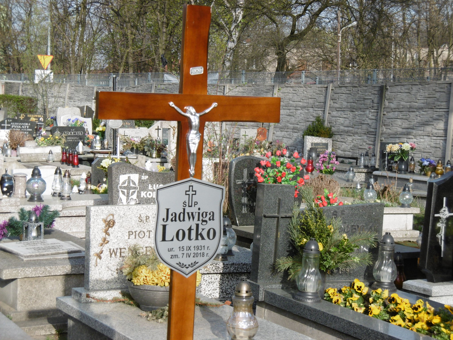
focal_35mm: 90
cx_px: 226
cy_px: 170
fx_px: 1178
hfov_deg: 21.8
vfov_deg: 16.4
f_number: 4.7
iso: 100
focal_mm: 16.2
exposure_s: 1/320
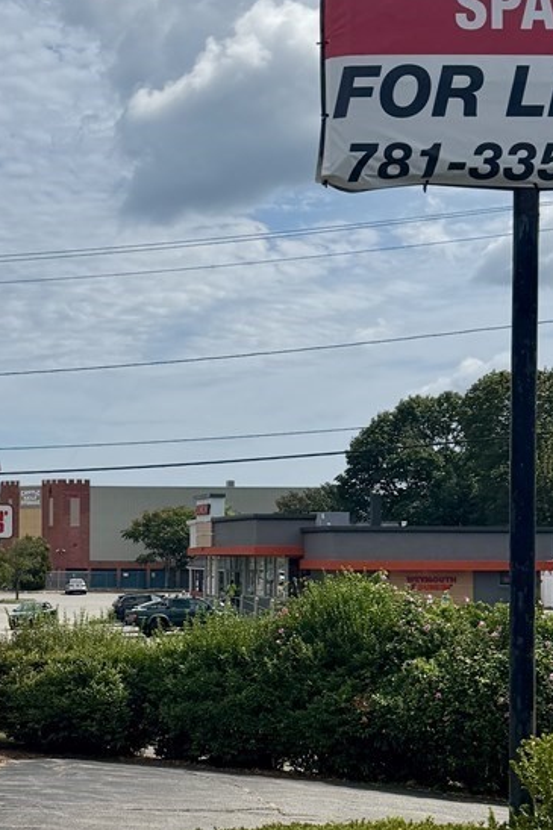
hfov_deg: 19.0
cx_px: 17
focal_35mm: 70
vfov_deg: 28.7
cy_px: 536
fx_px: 1614
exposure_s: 1/10309
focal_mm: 6.76
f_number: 1.78
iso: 80
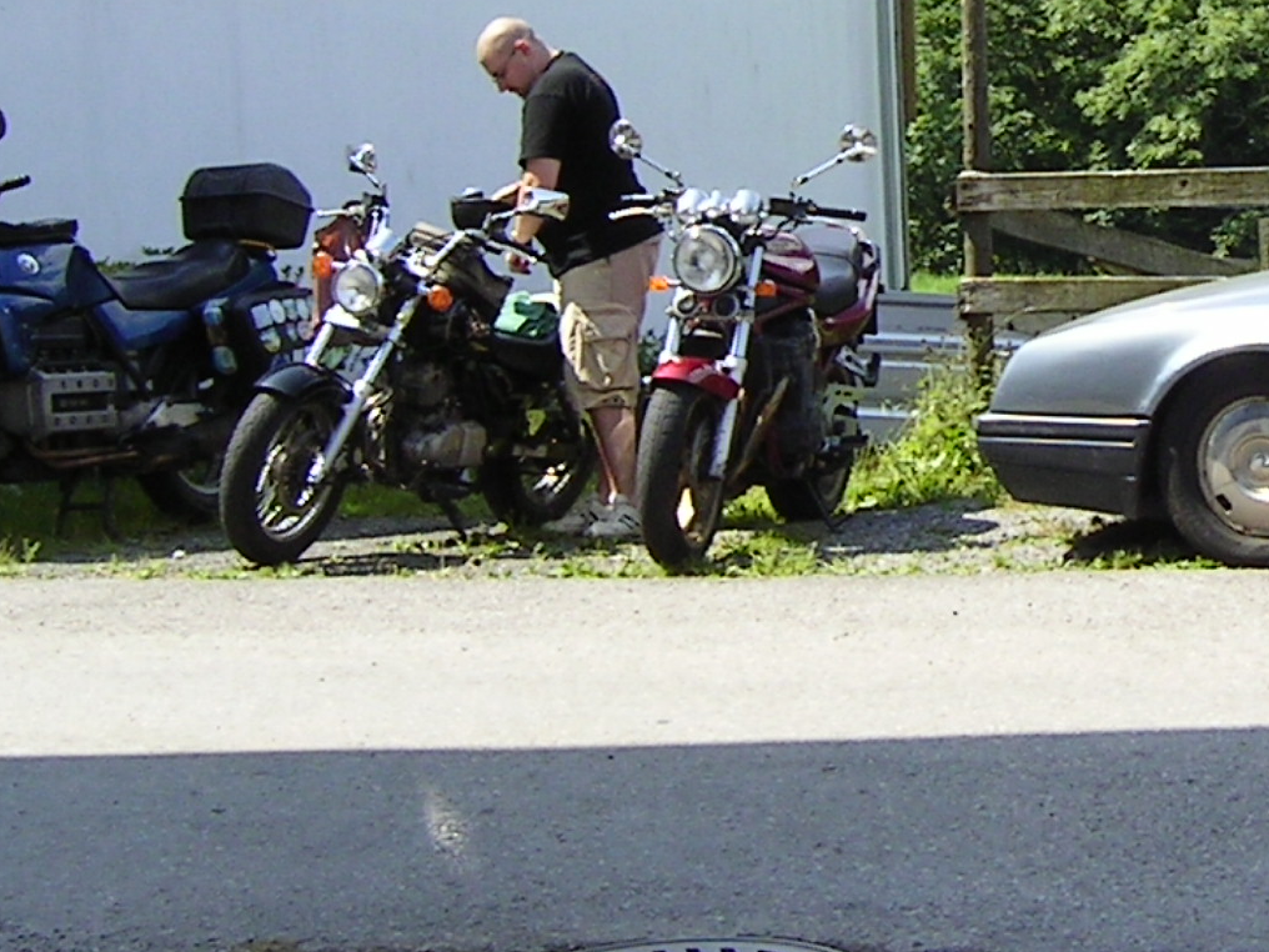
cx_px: 1234
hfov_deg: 18.8
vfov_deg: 14.5
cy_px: 286
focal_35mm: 102
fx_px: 3739
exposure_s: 1/198
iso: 50
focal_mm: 5.6
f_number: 4.8
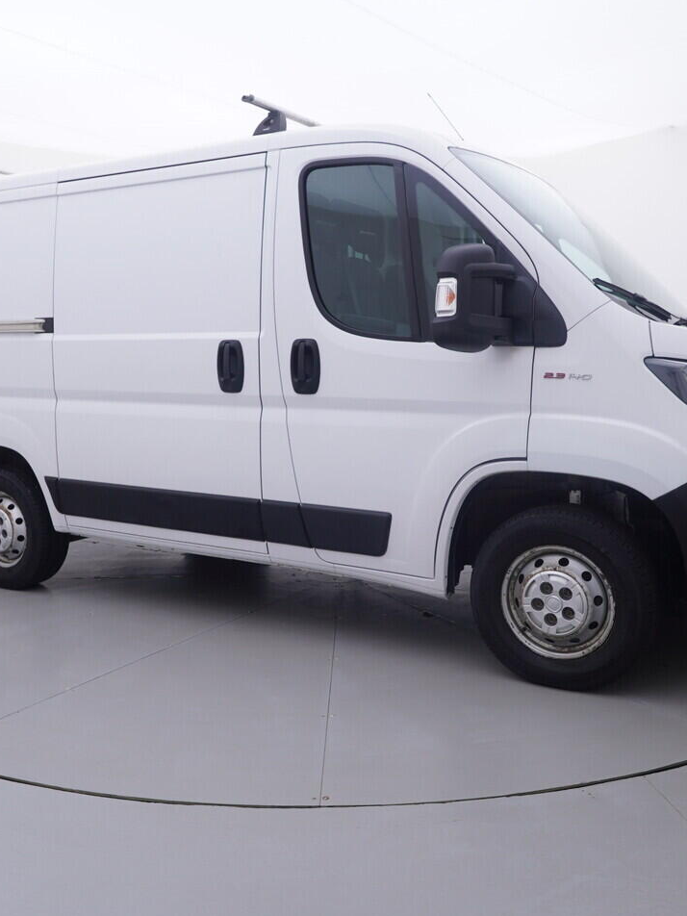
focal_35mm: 33
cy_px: 460
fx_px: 866
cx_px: 341
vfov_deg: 55.7
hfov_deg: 43.3
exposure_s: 1/80
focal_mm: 15
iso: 200
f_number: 5
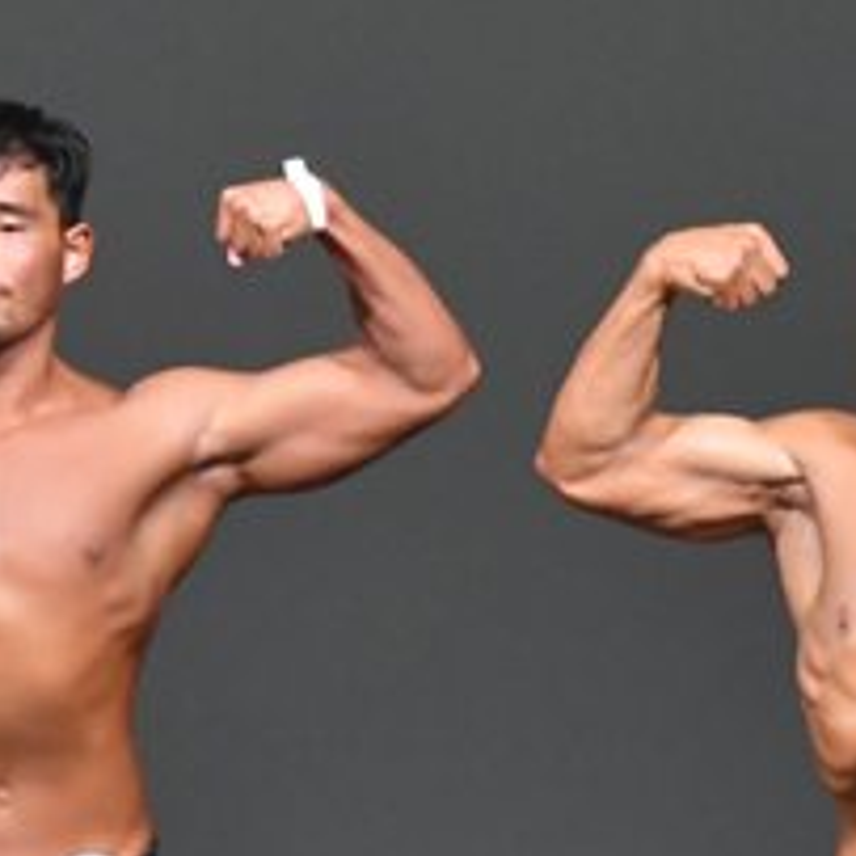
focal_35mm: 972
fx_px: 27194
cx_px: 175
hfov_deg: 1.8
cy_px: 940
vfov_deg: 1.8
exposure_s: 1/400
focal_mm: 200
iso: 5000
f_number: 5.6
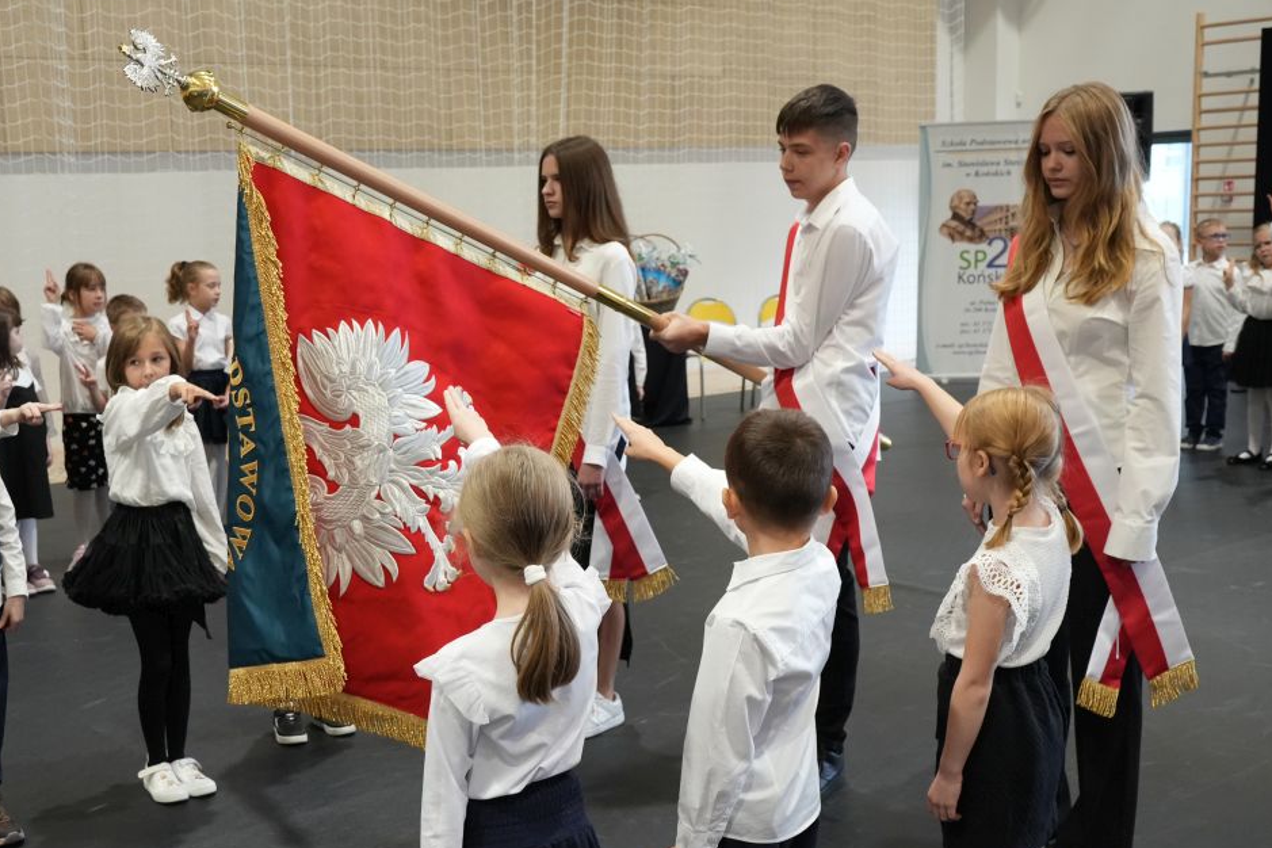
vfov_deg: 29.8
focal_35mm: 45
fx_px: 1590
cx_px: 485
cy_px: 491
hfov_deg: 43.3
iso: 5000
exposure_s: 1/160
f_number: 6.3
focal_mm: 33
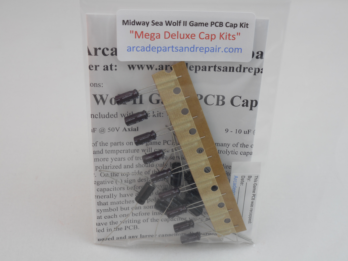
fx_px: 593
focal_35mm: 59
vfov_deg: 24.8
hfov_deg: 32.7
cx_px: 174
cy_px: 130
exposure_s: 1/30
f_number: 5.1
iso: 110
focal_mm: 10.5
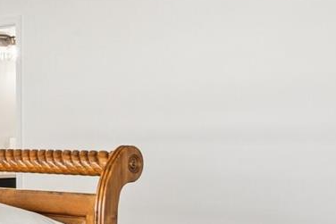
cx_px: -237
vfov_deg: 14.0
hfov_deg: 17.5
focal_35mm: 98
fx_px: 915
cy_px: 139
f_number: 9
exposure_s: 1/40
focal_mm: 12
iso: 200
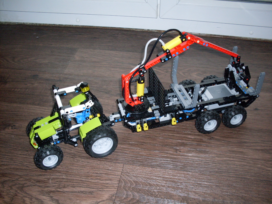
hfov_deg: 49.0
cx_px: 136
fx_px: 299
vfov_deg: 37.7
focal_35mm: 38
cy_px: 102
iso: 100
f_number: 2.8
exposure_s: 1/45
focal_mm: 6.3
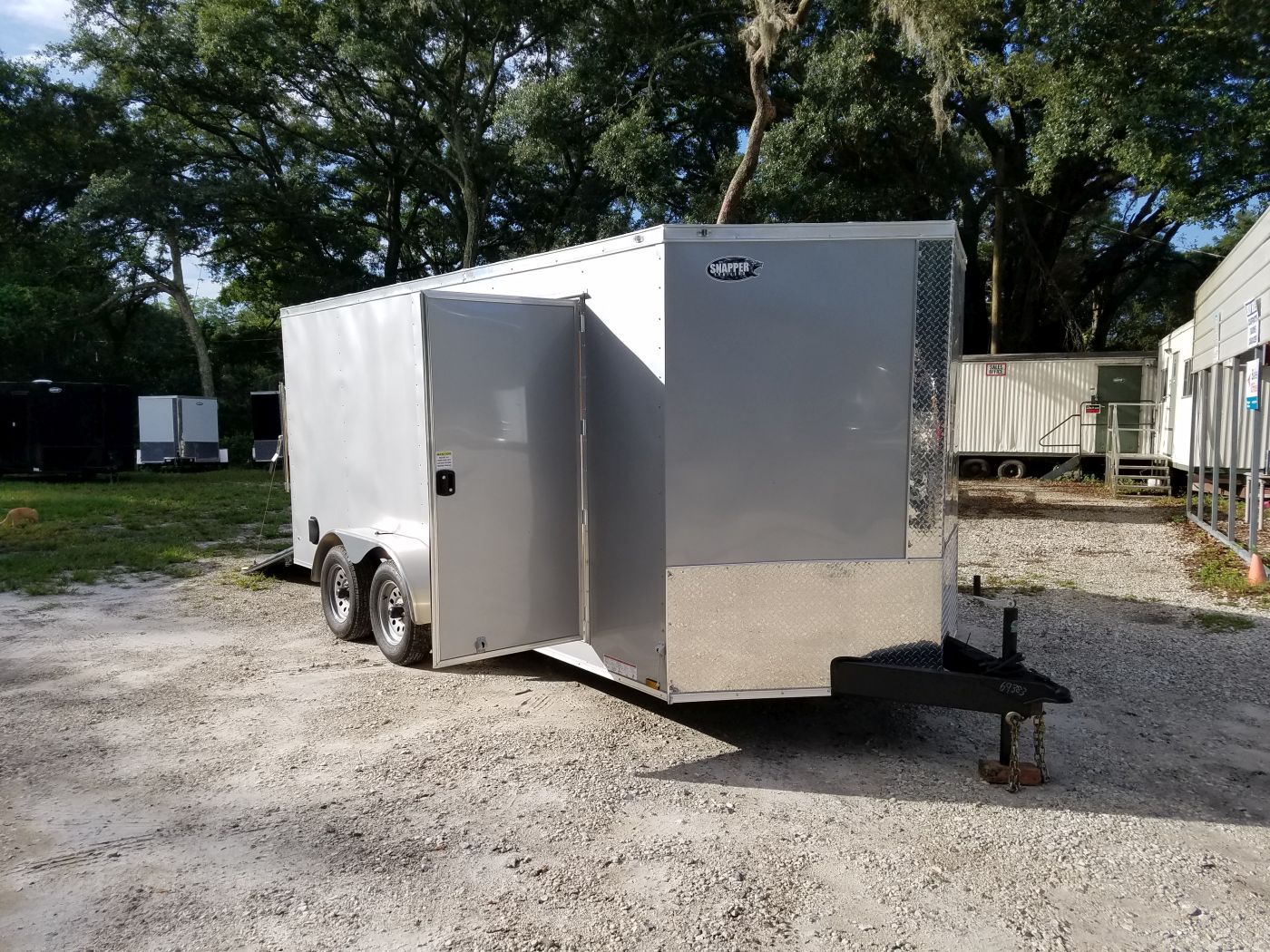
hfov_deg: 67.3
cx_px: 635
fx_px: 954
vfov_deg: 53.1
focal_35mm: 26
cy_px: 476
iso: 50
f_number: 1.7
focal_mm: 4.2
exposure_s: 1/2168
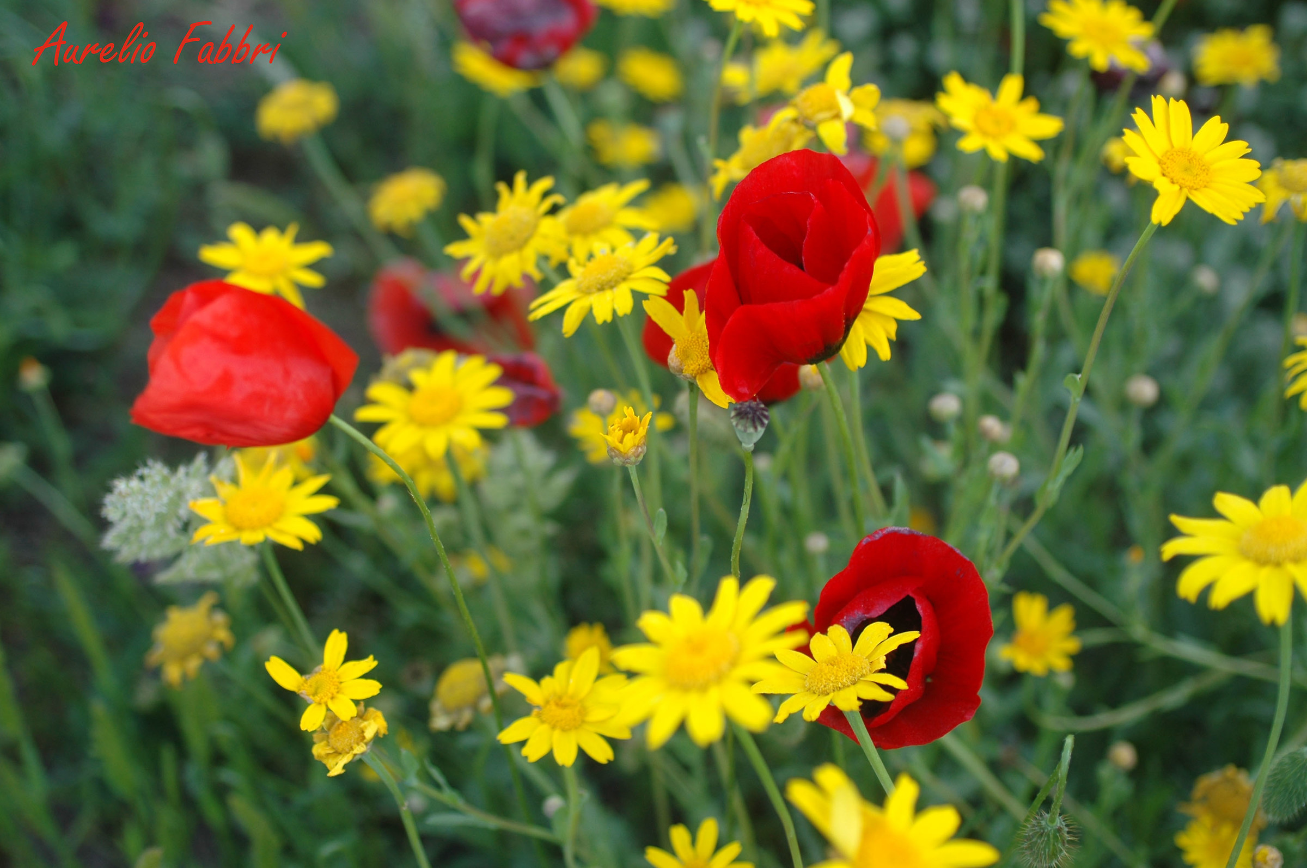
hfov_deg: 37.9
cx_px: 654
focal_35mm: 52
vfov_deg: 25.7
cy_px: 434
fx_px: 1904
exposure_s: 1/100
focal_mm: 35
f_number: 2.8
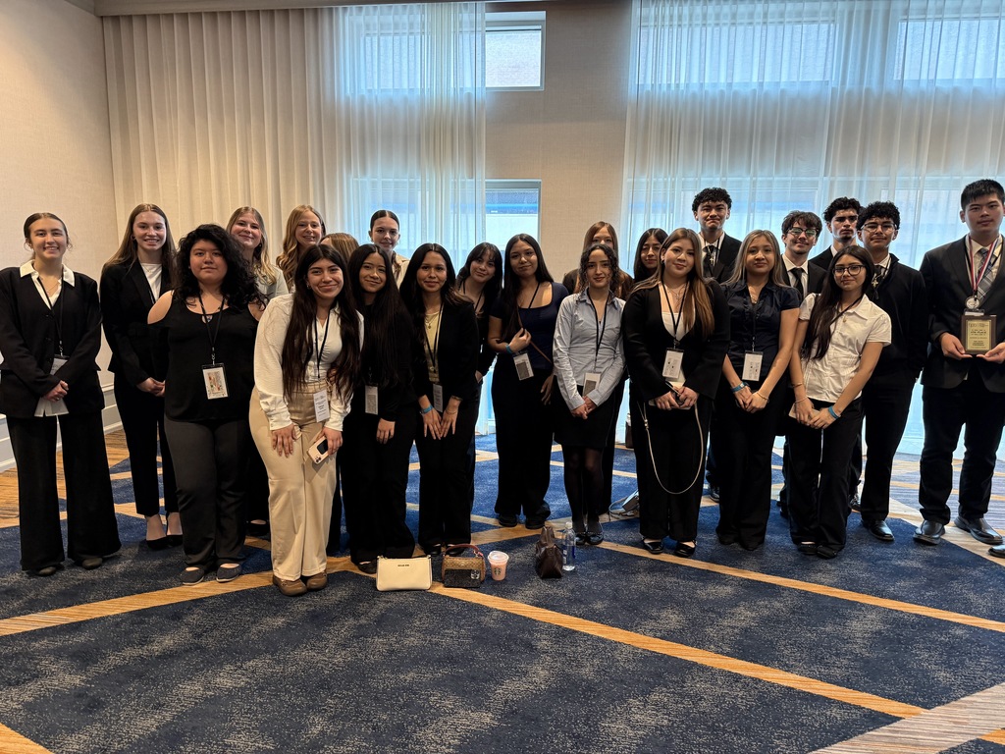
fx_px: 697
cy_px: 377
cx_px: 502
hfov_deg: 71.6
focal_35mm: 24
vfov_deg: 56.8
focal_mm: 6.76
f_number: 1.78
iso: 320
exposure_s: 1/60
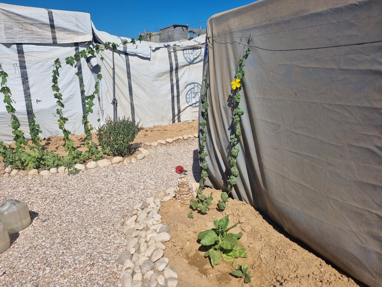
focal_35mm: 26
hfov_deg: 67.3
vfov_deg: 53.1
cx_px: 191
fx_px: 287
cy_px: 144
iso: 50
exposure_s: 1/5888
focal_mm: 5.4
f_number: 1.8
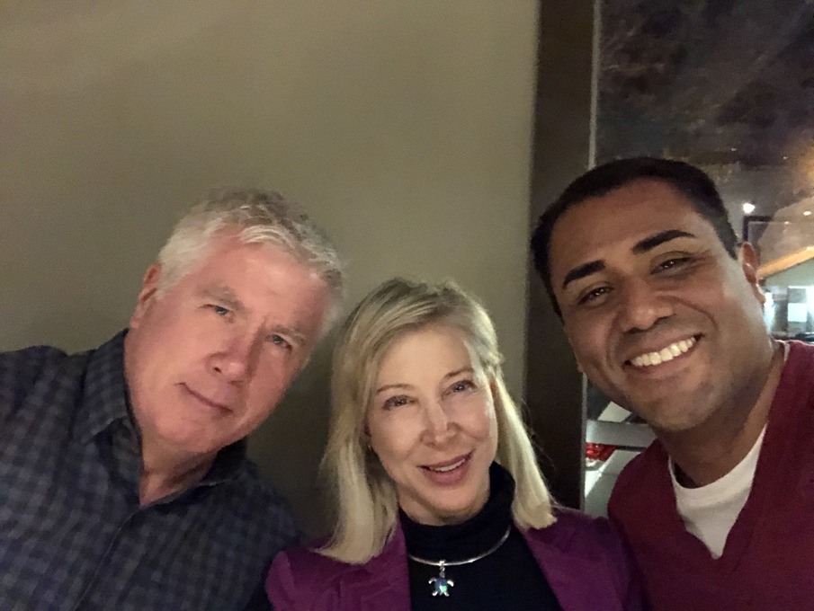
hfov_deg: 56.8
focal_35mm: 32
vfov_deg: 44.2
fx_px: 753
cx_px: 407
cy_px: 306
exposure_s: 1/15
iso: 1250
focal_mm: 2.87
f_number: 2.2
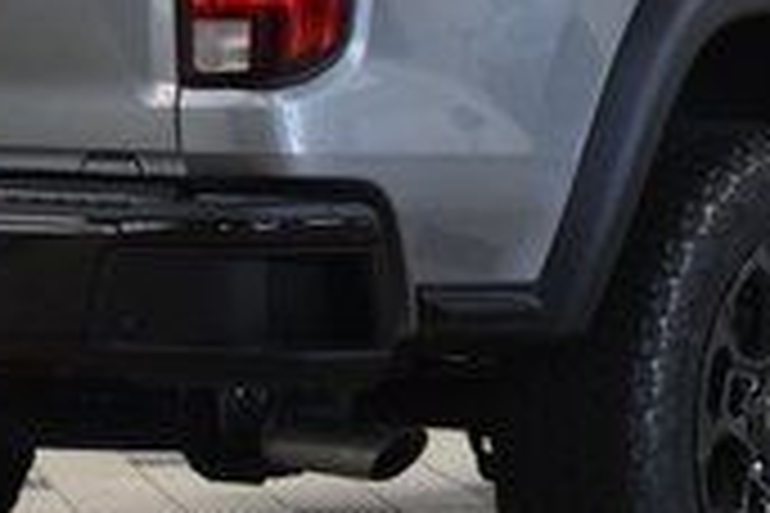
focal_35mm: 213
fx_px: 4555
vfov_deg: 6.4
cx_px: 513
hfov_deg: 9.7
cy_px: 11
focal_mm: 38
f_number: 6.3
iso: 1600
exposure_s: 1/60
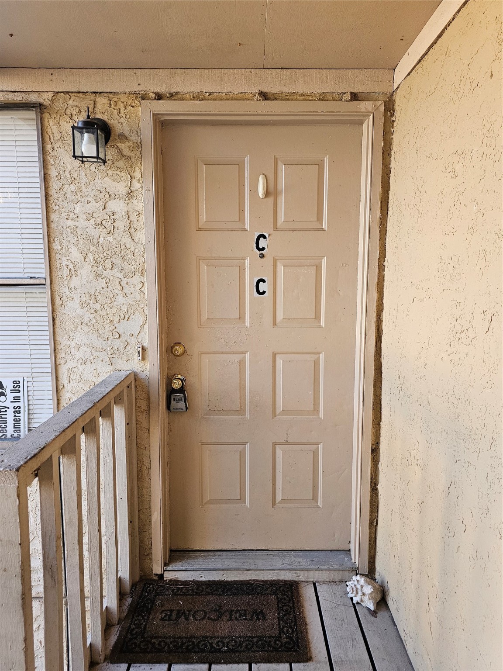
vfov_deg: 73.9
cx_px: 252
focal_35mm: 23
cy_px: 336
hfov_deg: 58.9
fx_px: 446
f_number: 1.7
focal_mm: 6.3
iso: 400
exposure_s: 1/359
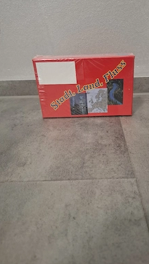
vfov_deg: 71.9
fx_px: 183
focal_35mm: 26
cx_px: 102
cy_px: 128
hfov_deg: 43.6
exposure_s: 1/25
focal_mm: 5.54
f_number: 1.8
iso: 640
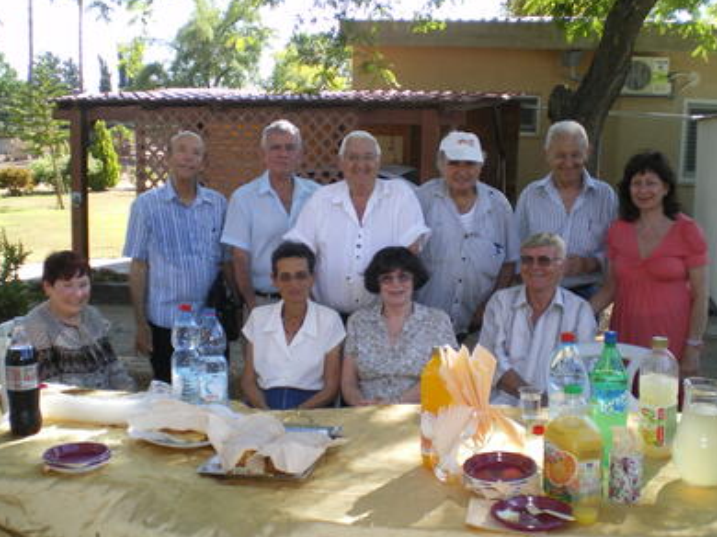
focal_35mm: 39
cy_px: 268
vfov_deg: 36.8
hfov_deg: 47.9
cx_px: 358
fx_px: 807
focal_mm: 6.3
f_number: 3.1
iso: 64
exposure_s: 1/125
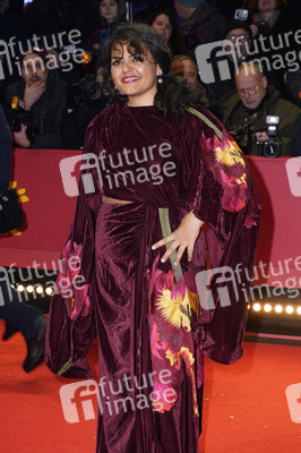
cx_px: 150
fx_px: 804
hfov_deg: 21.2
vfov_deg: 31.4
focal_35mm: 64
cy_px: 226
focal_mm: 64
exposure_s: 1/160
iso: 800
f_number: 5.6
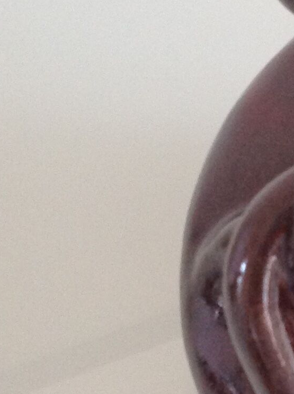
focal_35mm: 122
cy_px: 199
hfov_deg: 11.4
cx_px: 490
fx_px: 1386
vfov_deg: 16.2
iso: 200
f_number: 2.4
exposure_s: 1/15
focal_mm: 4.28
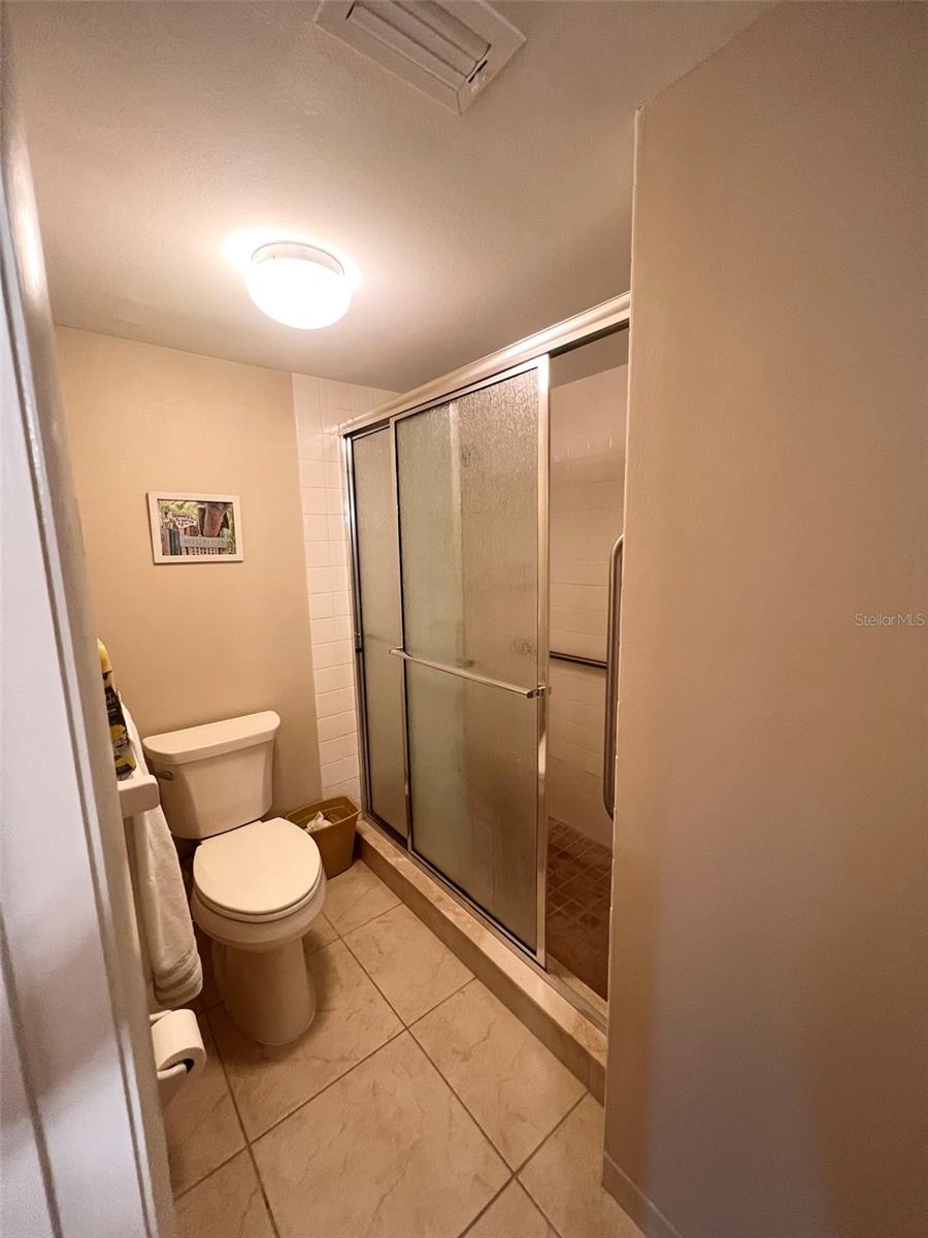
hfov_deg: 89.9
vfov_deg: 106.2
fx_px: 465
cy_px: 619
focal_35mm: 13
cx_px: 464
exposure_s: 1/60
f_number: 1.8
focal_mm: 1.57
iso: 160
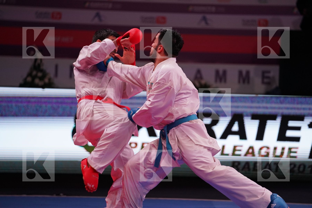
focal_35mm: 186
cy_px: 104
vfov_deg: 7.4
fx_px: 1612
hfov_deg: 11.1
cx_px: 156
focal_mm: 186
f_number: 2.8
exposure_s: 1/1000
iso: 2500
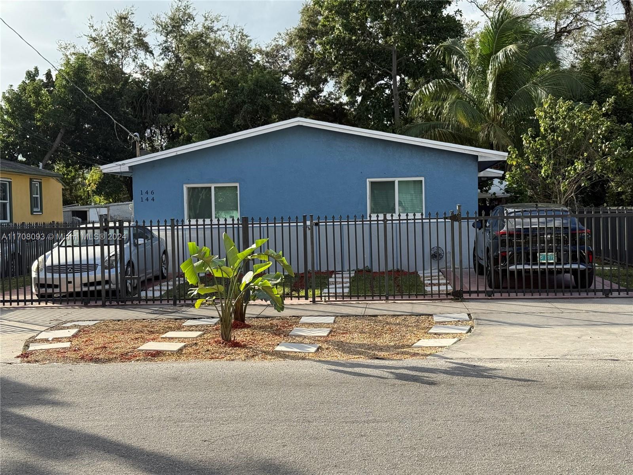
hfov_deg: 39.7
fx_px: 878
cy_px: 238
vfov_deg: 30.3
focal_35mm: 48
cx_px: 316
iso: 100
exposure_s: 1/1931
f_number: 1.78
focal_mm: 6.76
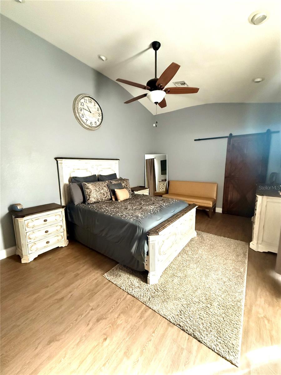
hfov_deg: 85.7
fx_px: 152
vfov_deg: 102.1
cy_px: 188
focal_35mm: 14
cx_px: 140
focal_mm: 2.22
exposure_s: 1/60
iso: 1600
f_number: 2.2
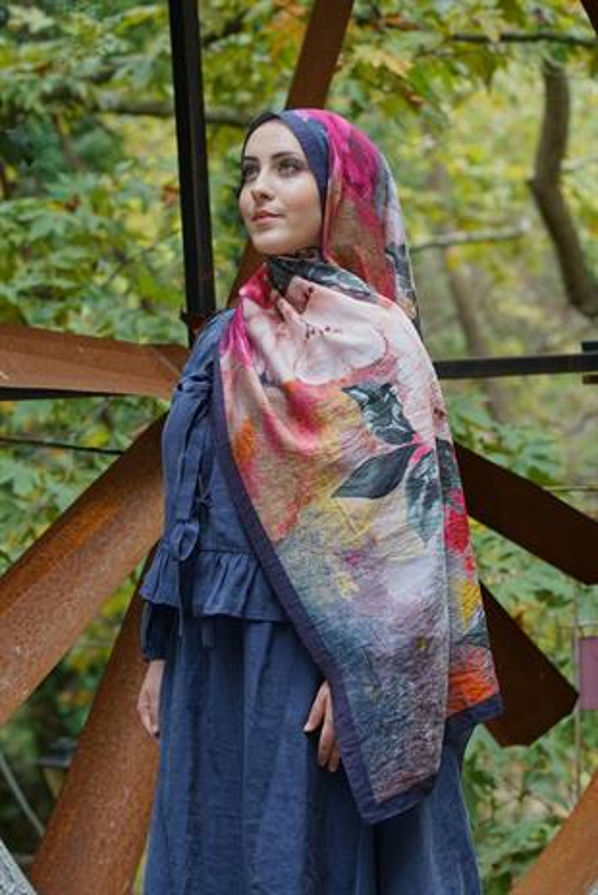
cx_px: 299
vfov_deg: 22.6
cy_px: 448
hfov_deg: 15.2
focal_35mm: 90
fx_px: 2239
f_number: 5.6
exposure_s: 1/100
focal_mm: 90
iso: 400
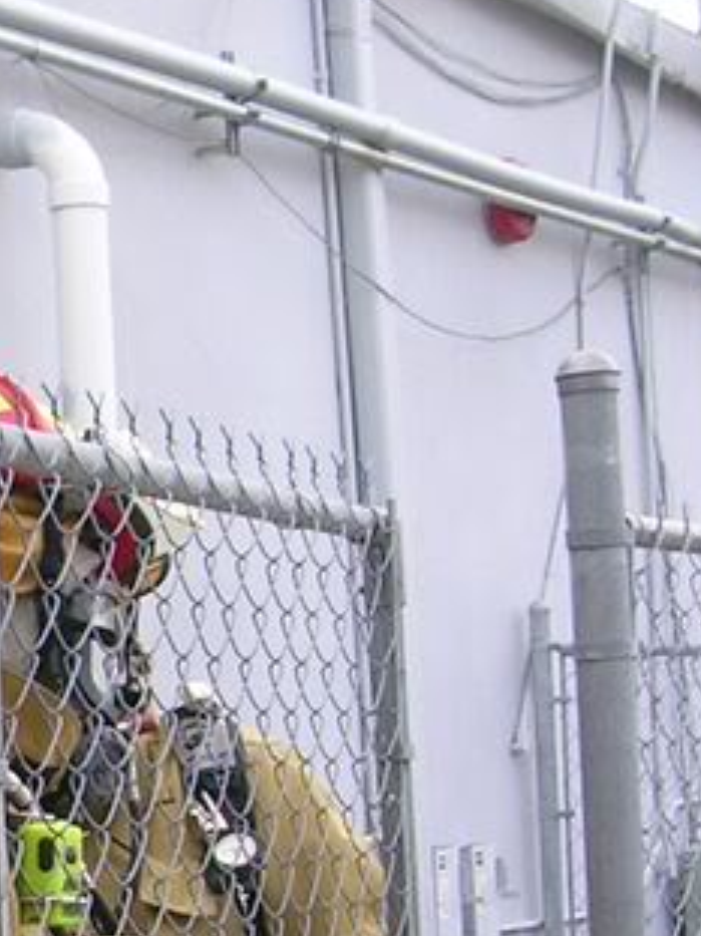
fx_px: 3377
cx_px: -370
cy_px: 822
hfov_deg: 11.3
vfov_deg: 15.6
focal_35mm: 125
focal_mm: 5.8
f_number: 2.8
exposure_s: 1/185
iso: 50
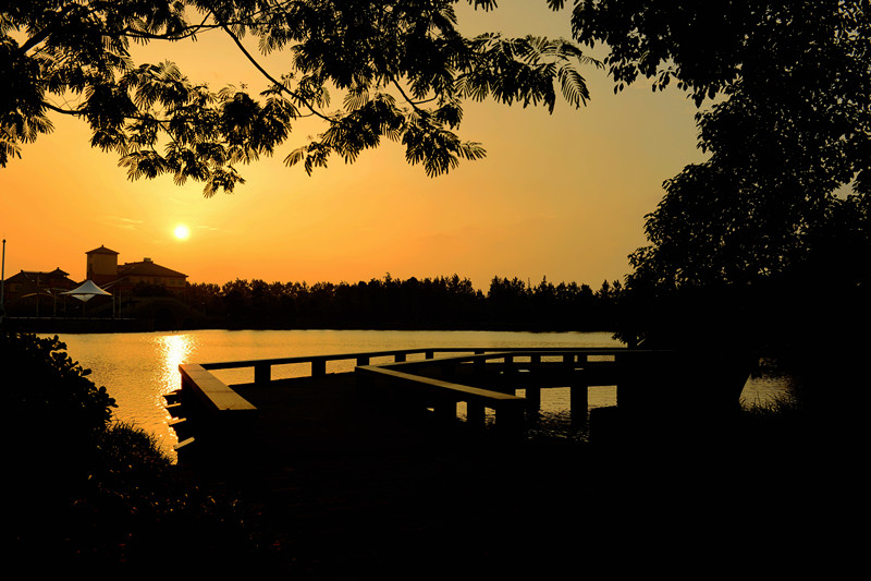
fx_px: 774
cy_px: 290
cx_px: 436
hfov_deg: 58.7
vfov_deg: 41.1
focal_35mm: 32
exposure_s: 1/160
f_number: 6.3
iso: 100
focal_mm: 32
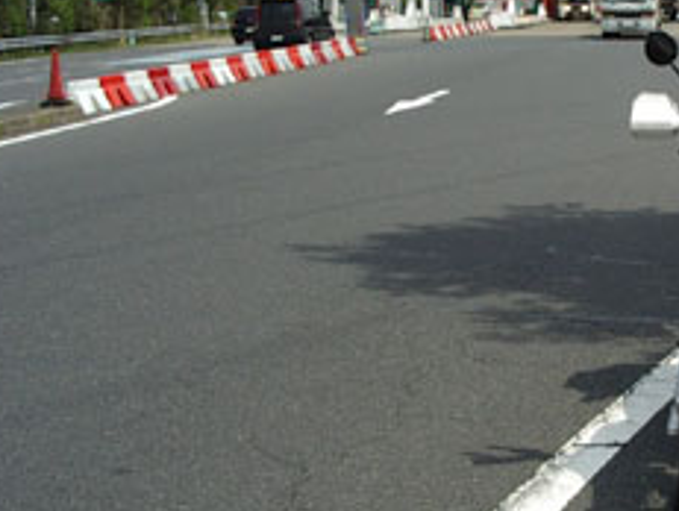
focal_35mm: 74
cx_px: 570
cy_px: 197
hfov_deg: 25.7
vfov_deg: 19.9
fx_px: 1454
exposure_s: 1/500
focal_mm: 5.8
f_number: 4.8
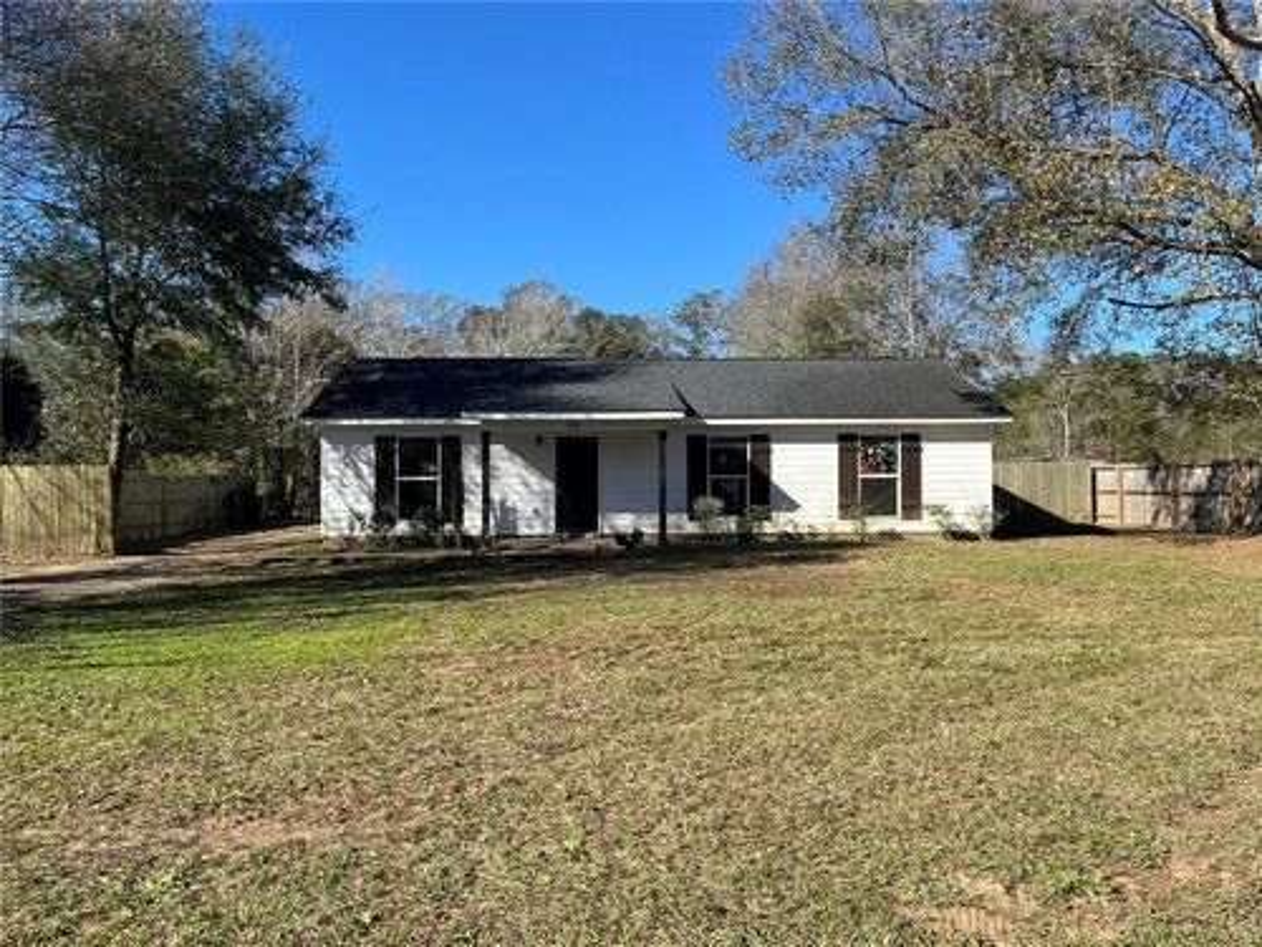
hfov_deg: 67.3
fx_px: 948
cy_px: 474
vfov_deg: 53.1
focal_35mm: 26
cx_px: 631
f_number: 1.6
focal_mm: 5.1
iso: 50
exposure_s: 1/2137
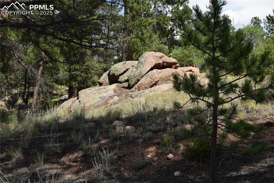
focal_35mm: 57
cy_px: 92
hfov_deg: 35.1
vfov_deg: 23.8
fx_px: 434
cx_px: 137
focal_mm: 38
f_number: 11
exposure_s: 1/500
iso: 400
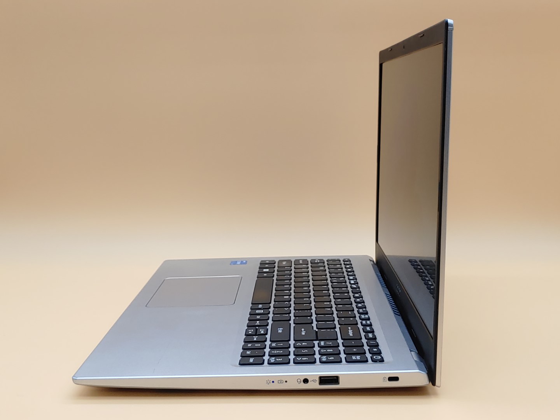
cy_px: 210
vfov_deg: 32.9
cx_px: 280
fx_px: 712
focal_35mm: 44
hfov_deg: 42.9
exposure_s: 1/280
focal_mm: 4.36
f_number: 1.8
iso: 50
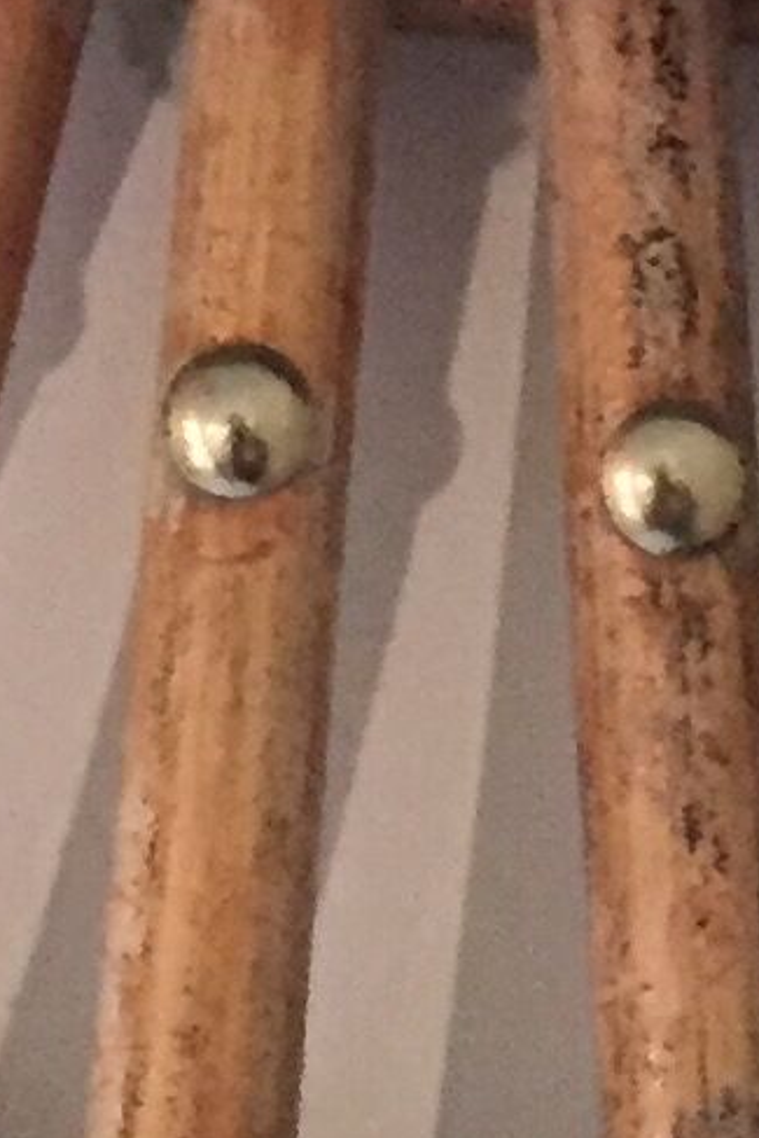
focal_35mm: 202
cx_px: 215
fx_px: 6383
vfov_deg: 9.4
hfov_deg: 6.8
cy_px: -1224
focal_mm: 4.15
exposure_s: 1/25
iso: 250
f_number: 2.2
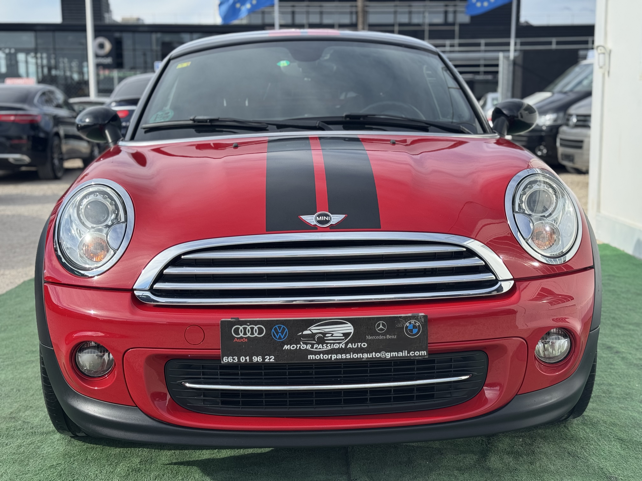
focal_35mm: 48
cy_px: 240
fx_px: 890
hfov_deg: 39.7
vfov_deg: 30.3
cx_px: 321
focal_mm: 6.76
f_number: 1.78
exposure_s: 1/1869
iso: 64
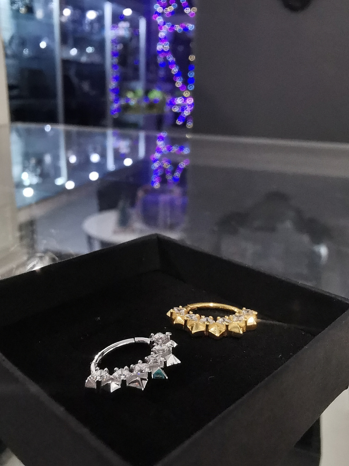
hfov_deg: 45.4
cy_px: 233
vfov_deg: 58.4
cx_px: 174
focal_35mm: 31
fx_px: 417
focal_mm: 2.35
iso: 320
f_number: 2.2
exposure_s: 1/33.3
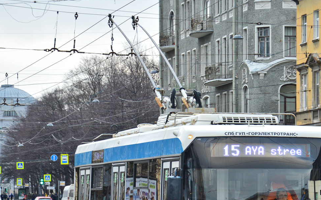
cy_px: 164
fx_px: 1452
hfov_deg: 12.6
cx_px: 216
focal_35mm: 166
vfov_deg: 7.9
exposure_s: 1/125
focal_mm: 70
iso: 200
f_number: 5.6
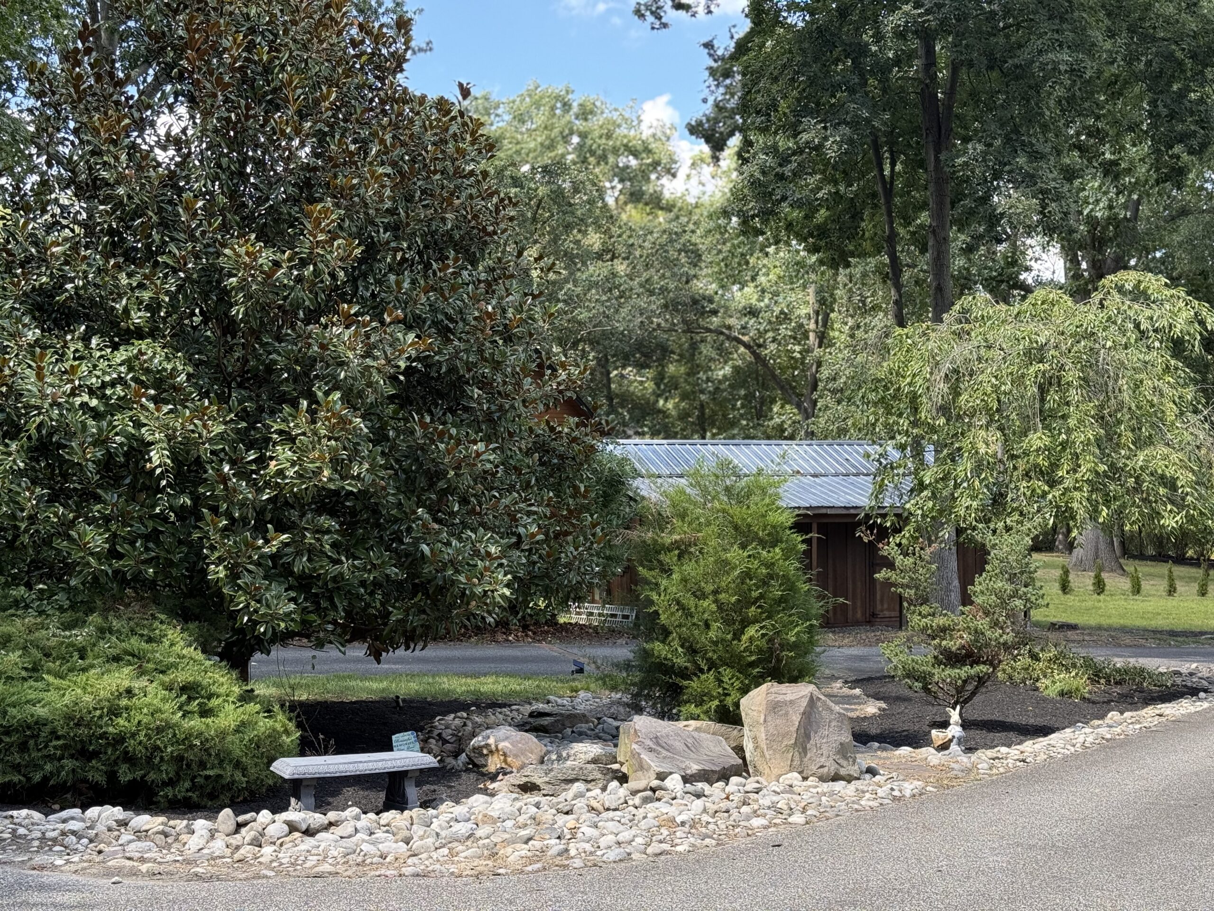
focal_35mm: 48
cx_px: 607
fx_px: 1683
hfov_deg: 39.7
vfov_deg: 30.3
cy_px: 456
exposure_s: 1/339
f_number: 1.78
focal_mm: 6.76
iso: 64
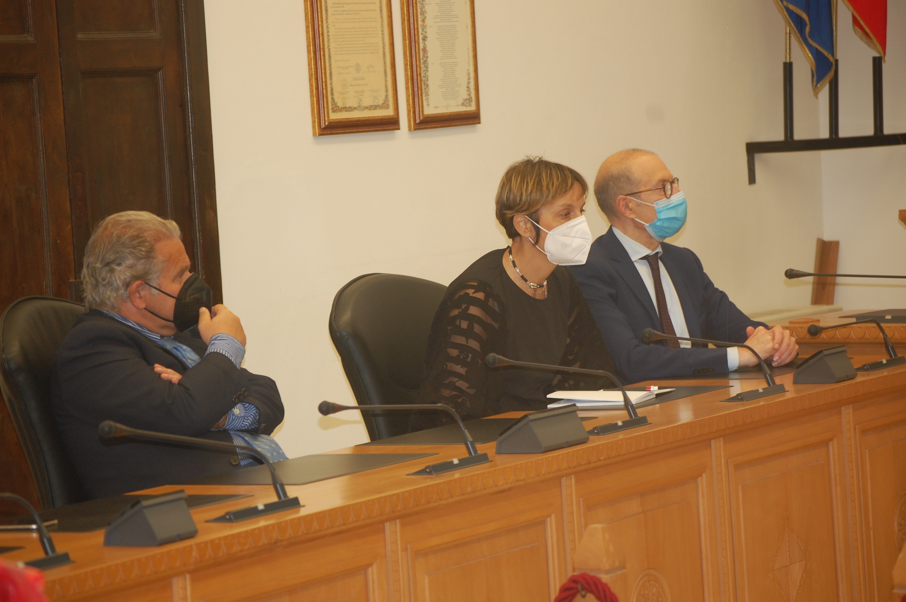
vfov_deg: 9.1
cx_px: 453
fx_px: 3772
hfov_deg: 13.7
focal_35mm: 150
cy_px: 301
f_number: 4.5
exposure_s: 1/60
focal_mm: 100
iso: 450
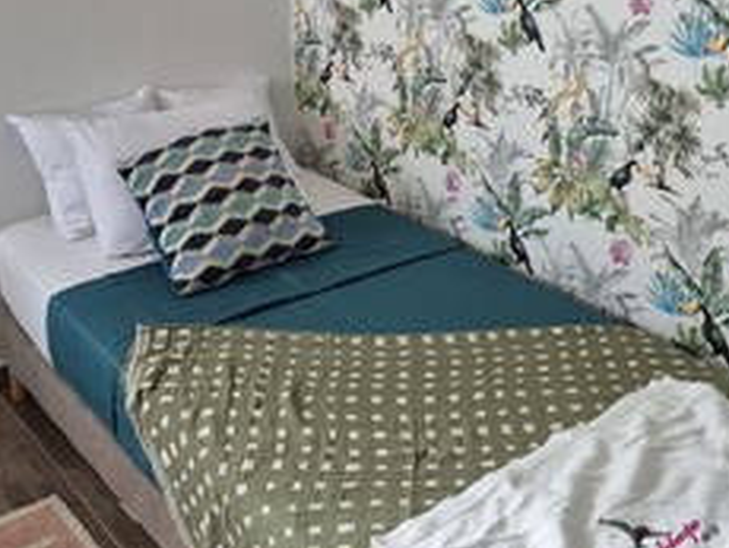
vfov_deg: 38.7
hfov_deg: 51.2
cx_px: 409
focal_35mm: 36
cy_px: 136
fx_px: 759
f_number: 1.8
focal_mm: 5.4
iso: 800
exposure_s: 1/100
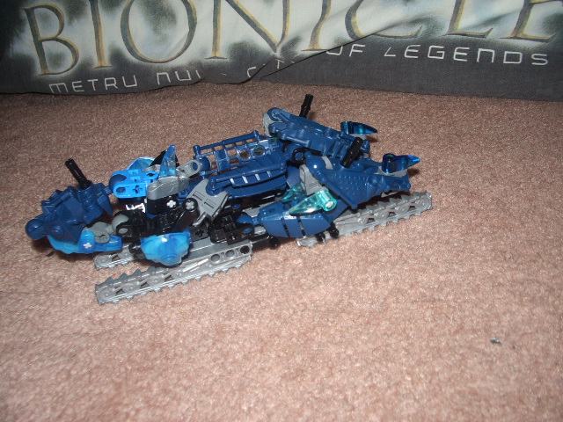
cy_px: 211
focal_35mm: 35
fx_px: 569
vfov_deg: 40.7
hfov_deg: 52.6
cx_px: 282
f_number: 4.3
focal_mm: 5.8
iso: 100
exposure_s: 1/40
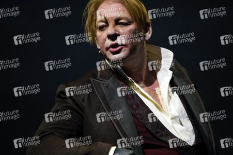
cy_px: 78
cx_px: 116
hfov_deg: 4.3
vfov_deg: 2.8
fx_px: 3137
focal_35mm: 485
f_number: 6.3
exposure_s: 1/250
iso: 4000
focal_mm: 485
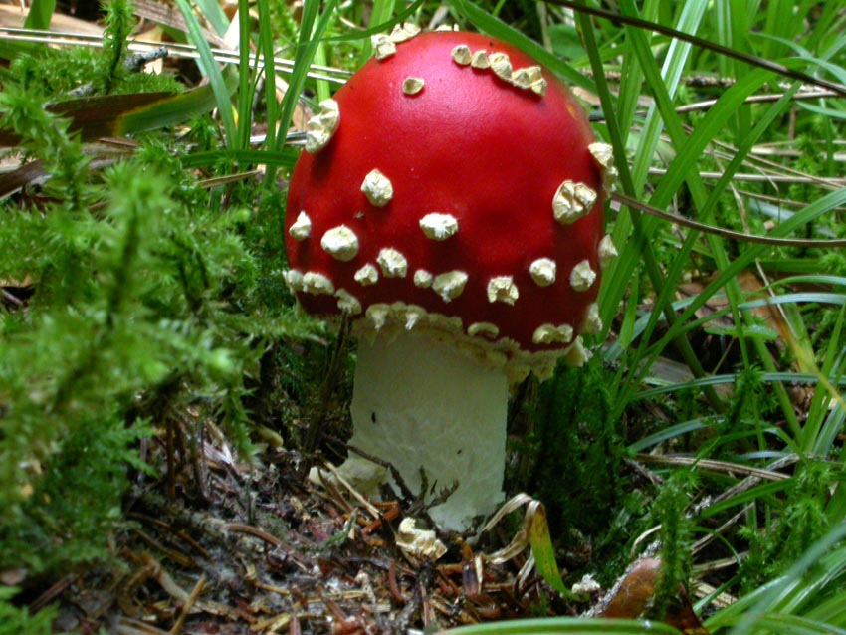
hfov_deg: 27.0
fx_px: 1760
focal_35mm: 72
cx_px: 423
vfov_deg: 20.5
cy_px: 318
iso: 200
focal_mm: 14.9
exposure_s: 1/4
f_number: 9.6
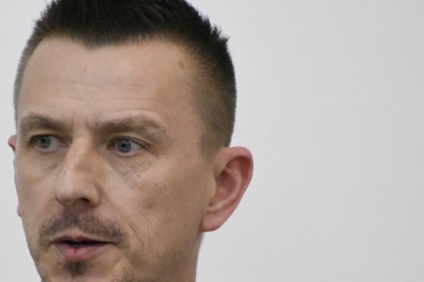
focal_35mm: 1205
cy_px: 234
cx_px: 109
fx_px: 14181
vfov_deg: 1.1
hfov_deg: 1.7
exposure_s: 1/500
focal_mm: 330
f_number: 6.3
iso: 6400
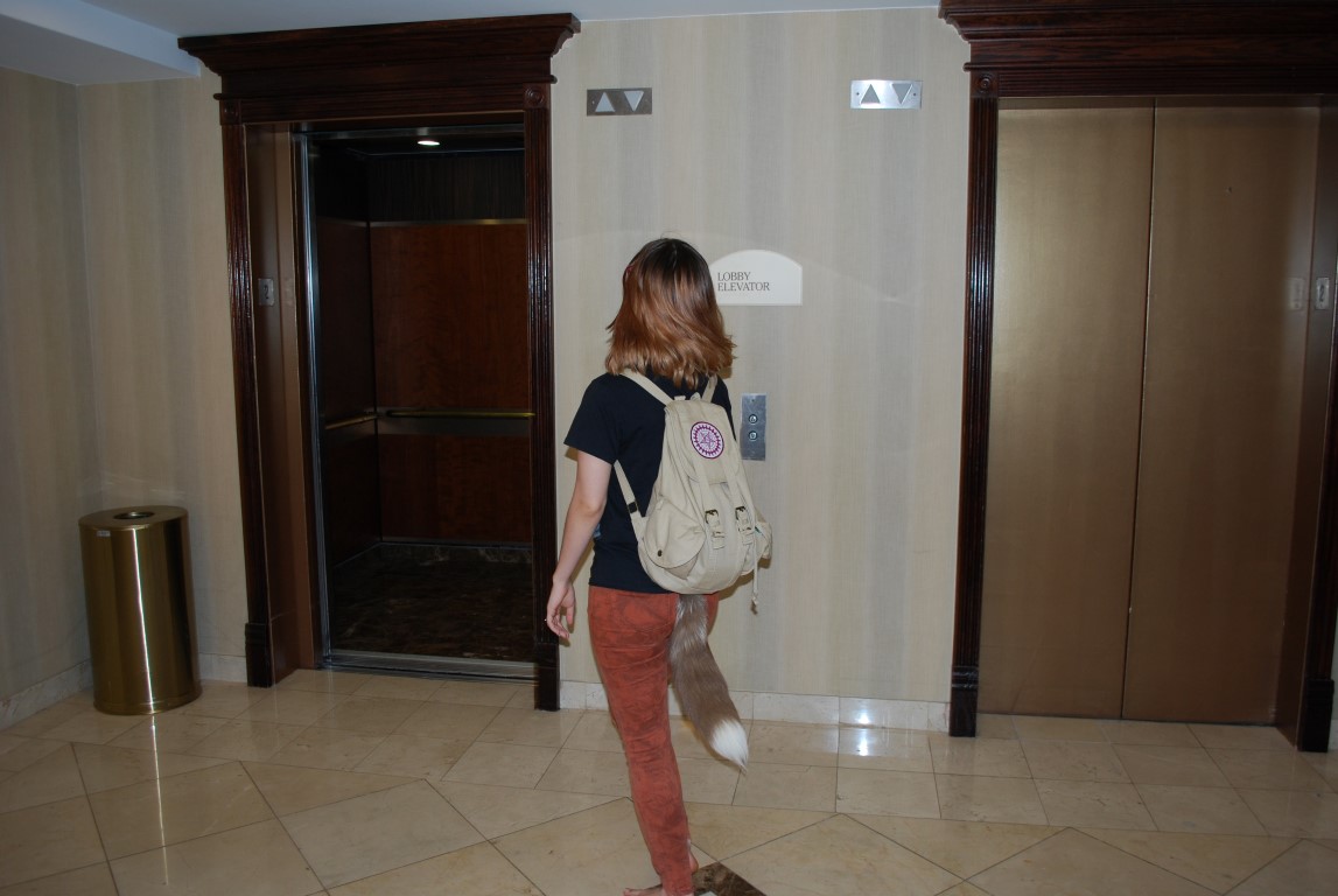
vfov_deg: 48.1
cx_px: 669
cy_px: 448
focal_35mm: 27
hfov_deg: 67.3
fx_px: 1005
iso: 200
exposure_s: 1/60
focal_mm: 18
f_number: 3.5
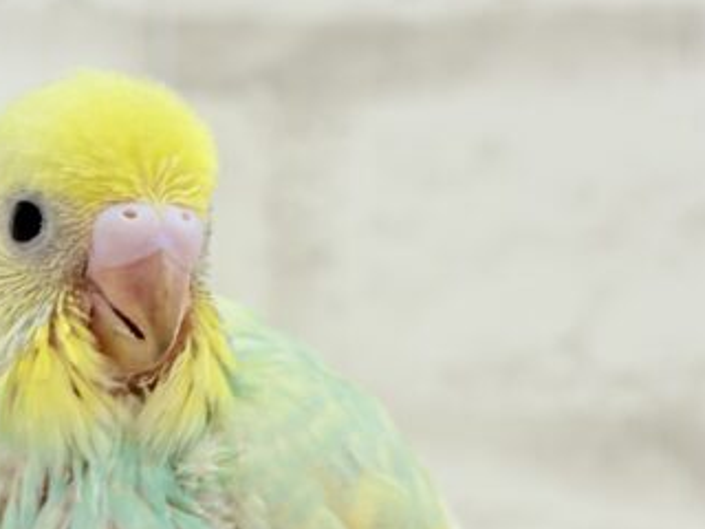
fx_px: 2118
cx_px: 218
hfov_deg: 18.8
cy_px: 432
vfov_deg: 14.1
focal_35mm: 104
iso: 40
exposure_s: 1/50
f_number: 1.6
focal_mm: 5.96
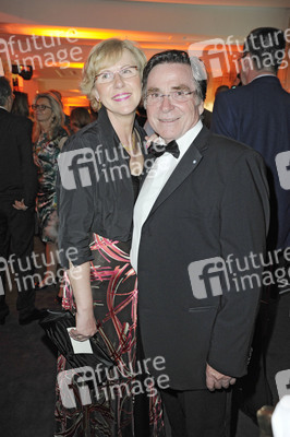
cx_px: 145
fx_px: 387
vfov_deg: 58.8
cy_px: 218
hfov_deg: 41.0
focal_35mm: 32
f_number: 5.6
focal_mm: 32
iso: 1600
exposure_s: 1/40
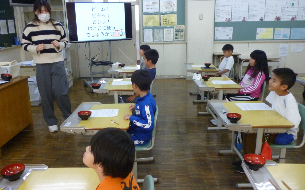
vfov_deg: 41.7
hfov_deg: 62.9
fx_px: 249
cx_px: 151
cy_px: 80
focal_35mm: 30
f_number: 3.1
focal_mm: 5
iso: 400
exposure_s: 1/60
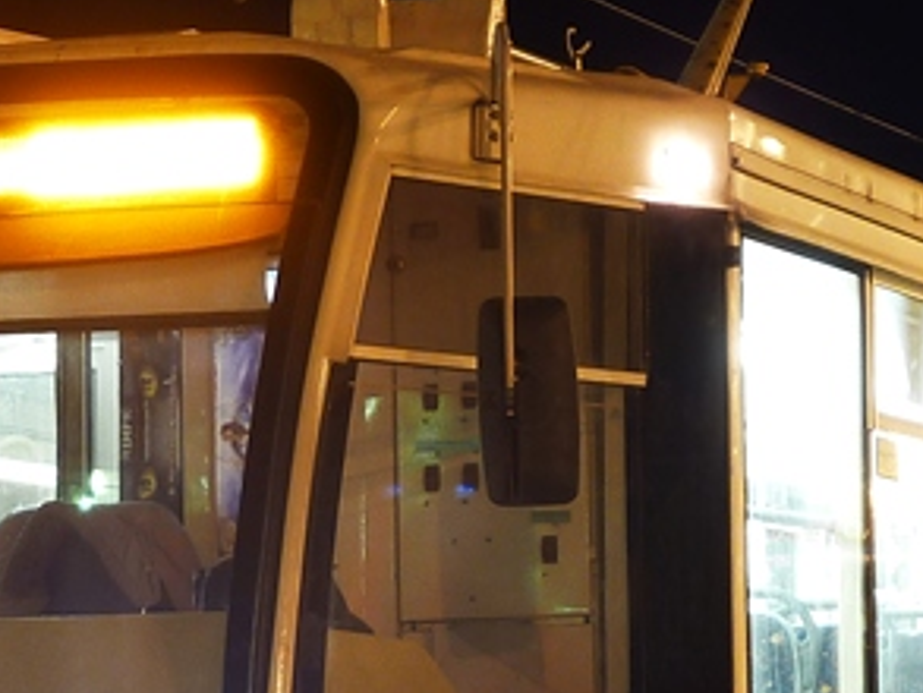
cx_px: 520
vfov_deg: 7.7
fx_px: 5122
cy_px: 397
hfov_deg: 10.3
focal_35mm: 192
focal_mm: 9.1
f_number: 3.9
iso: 100
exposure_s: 5
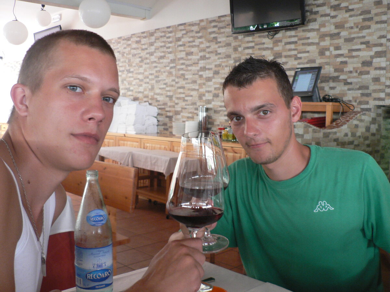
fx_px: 406
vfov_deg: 39.7
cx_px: 195
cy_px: 146
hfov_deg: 51.4
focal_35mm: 36
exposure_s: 1/25
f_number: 2.8
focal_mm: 6
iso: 200
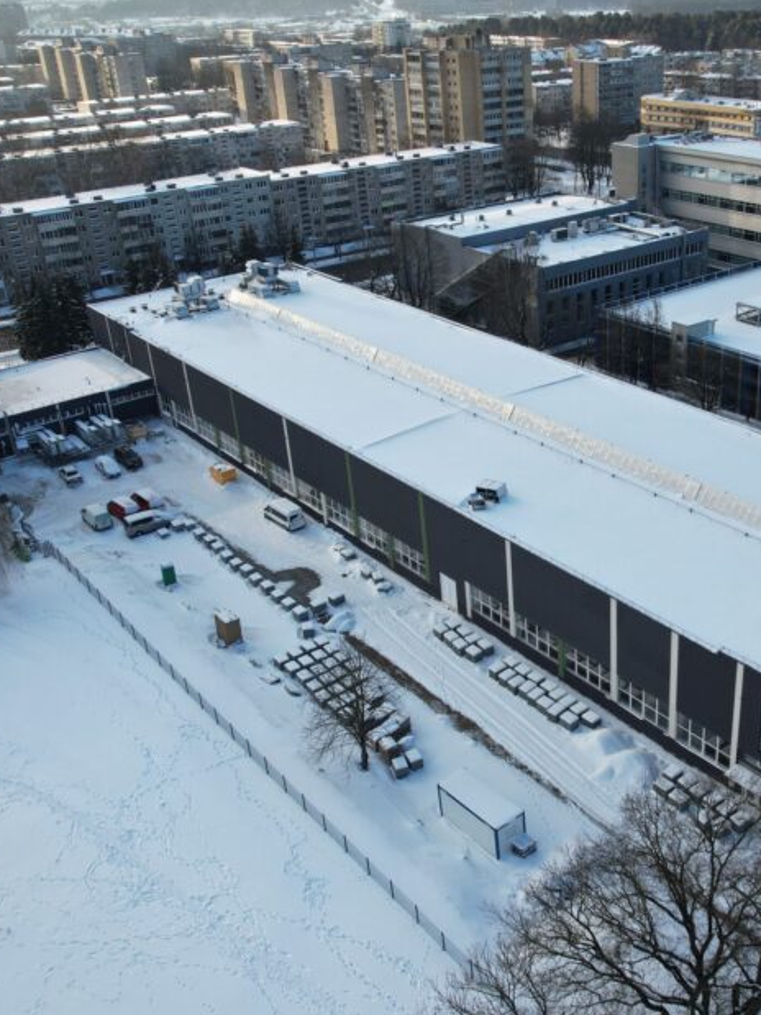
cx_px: 581
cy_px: 501
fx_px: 1026
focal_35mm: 35
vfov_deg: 52.6
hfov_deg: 39.5
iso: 110
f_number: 2.8
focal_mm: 8.38
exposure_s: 1/725
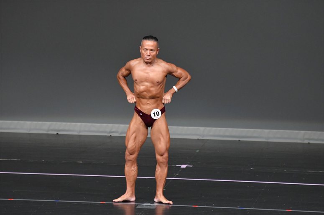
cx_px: 162
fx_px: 2834
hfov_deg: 6.5
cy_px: 108
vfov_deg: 4.4
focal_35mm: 315
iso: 4000
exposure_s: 1/400
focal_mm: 210
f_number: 5.6
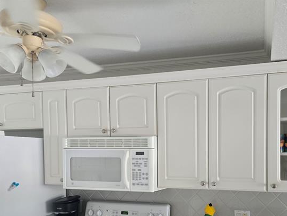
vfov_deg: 40.8
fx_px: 282
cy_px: 157
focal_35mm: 34
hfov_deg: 53.2
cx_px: 184
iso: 640
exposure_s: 1/120
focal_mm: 6.3
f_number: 1.7
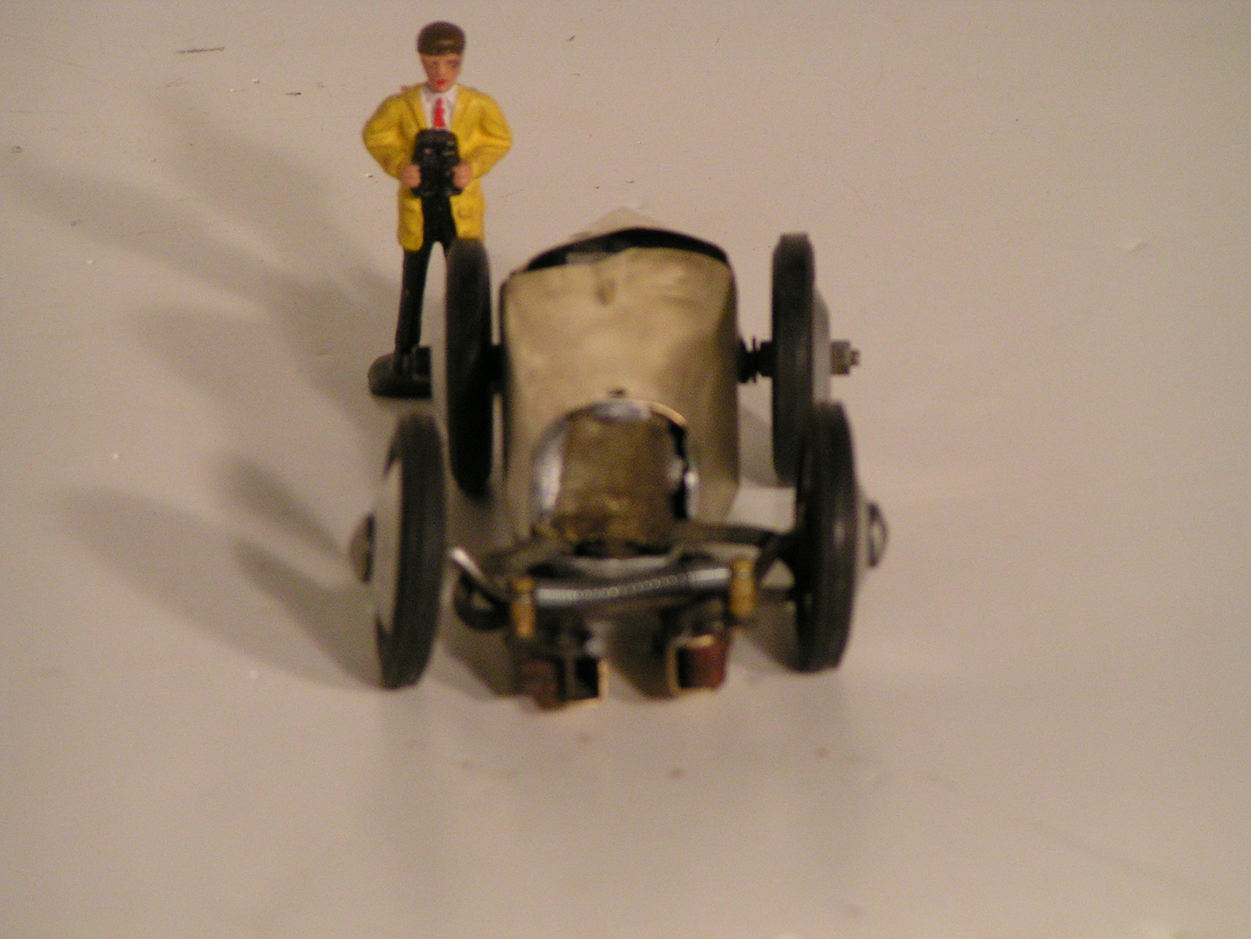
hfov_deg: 8.0
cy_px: 470
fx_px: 8926
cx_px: 626
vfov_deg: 6.0
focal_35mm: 247
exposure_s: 1/250
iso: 160
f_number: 3.5
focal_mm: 37.8
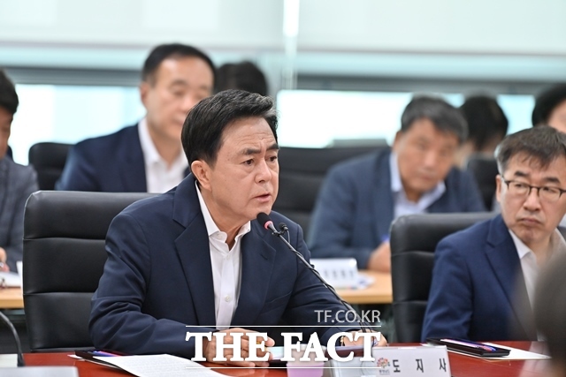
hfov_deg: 10.3
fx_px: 3145
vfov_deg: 6.9
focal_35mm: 200
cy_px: 188
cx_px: 283
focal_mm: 200
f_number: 3.5
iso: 1000
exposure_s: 1/250
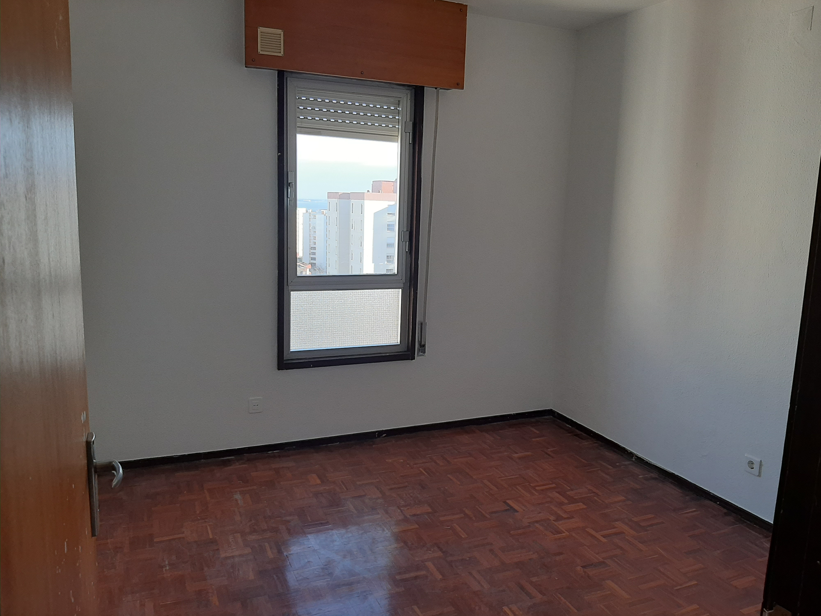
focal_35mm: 27
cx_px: 410
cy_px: 308
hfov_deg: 65.3
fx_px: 640
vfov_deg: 51.4
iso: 40
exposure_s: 1/161
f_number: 1.7
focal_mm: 3.93
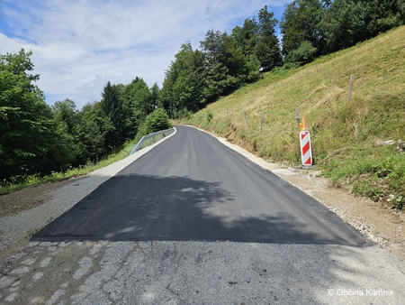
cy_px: 152
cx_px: 202
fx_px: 269
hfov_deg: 73.9
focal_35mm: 23
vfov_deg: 58.9
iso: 25
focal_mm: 5.4
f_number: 1.8
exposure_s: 1/2128
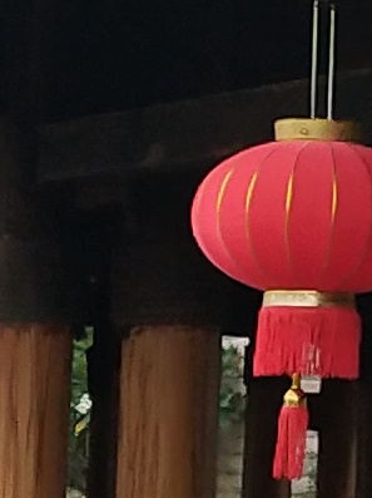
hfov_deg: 4.9
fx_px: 4377
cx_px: 261
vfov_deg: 6.5
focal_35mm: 305
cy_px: 304
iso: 137
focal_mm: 3.95
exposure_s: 1/2284
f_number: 1.8
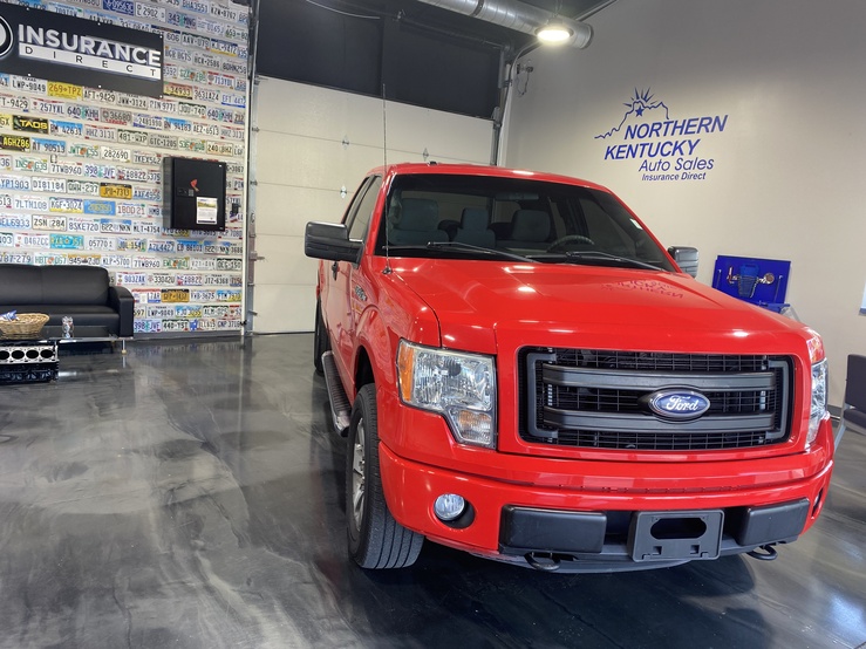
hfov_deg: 67.3
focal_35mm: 26
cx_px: 433
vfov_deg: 53.0
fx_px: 650
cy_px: 324
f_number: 1.8
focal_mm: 4.25
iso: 64
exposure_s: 1/60
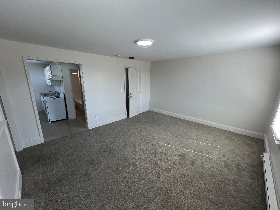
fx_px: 105
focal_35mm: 13
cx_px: 140
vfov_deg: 89.9
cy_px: 105
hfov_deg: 106.2
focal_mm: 1.57
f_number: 1.8
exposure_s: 1/120
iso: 50
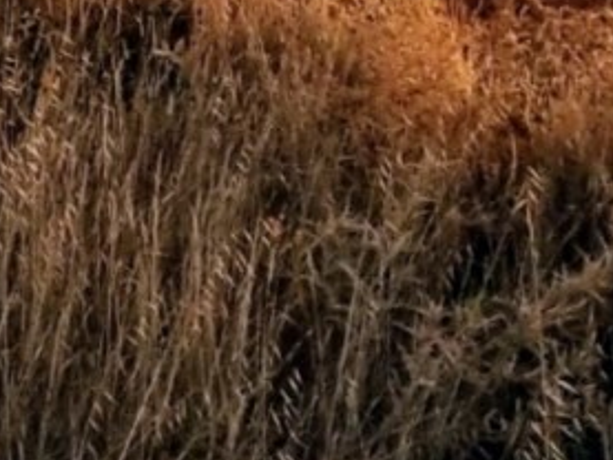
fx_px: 3348
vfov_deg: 7.5
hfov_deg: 8.6
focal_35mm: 189
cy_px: -480
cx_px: -1255
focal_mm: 4.3
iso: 200
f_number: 1.7
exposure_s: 1/60
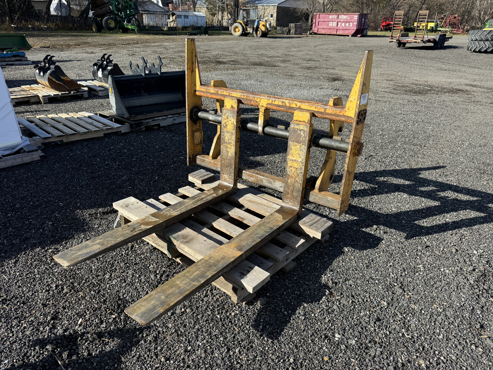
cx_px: 246
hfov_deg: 71.6
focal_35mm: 24
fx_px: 342
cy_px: 185
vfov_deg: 56.8
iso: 80
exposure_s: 1/2415
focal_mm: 6.76
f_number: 1.78
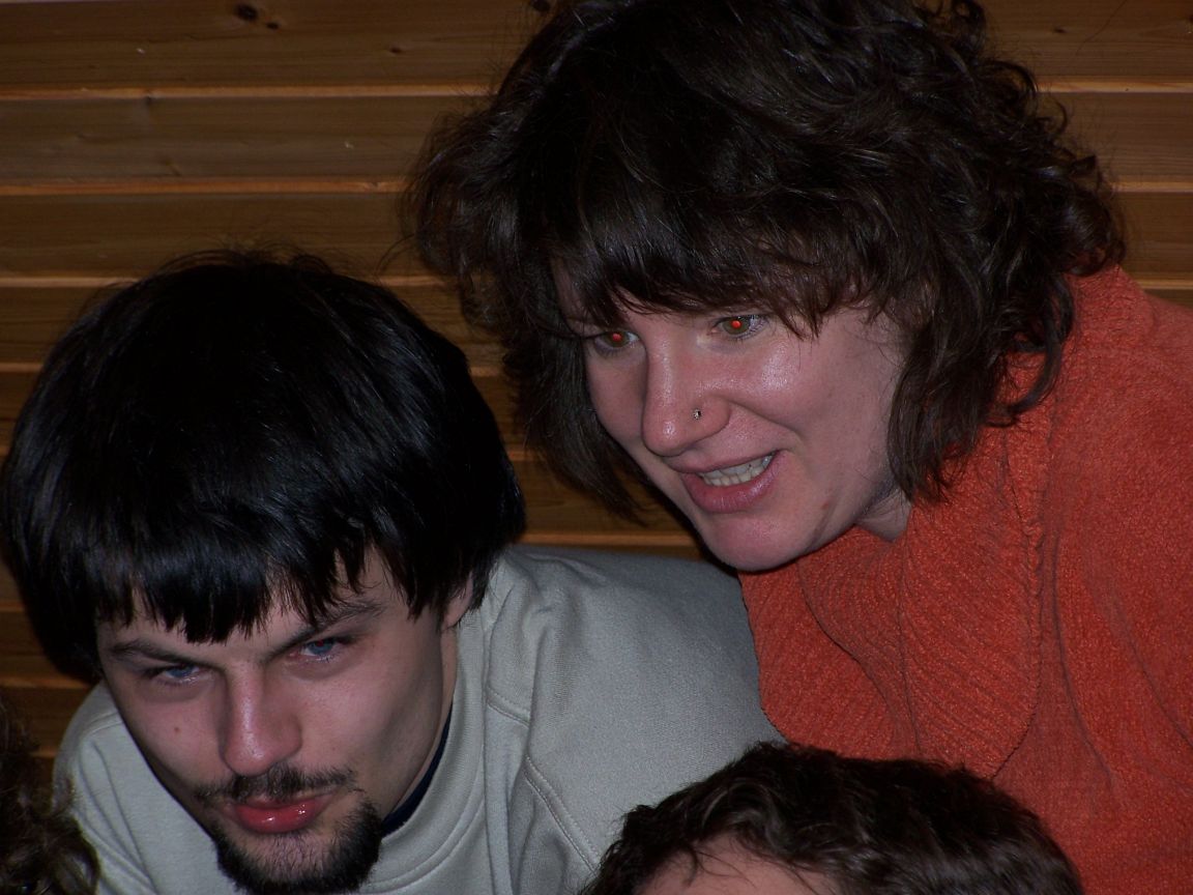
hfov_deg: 8.3
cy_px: 448
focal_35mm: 238
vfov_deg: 6.2
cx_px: 596
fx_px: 8202
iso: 80
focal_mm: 39.5
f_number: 3.3
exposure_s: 1/160
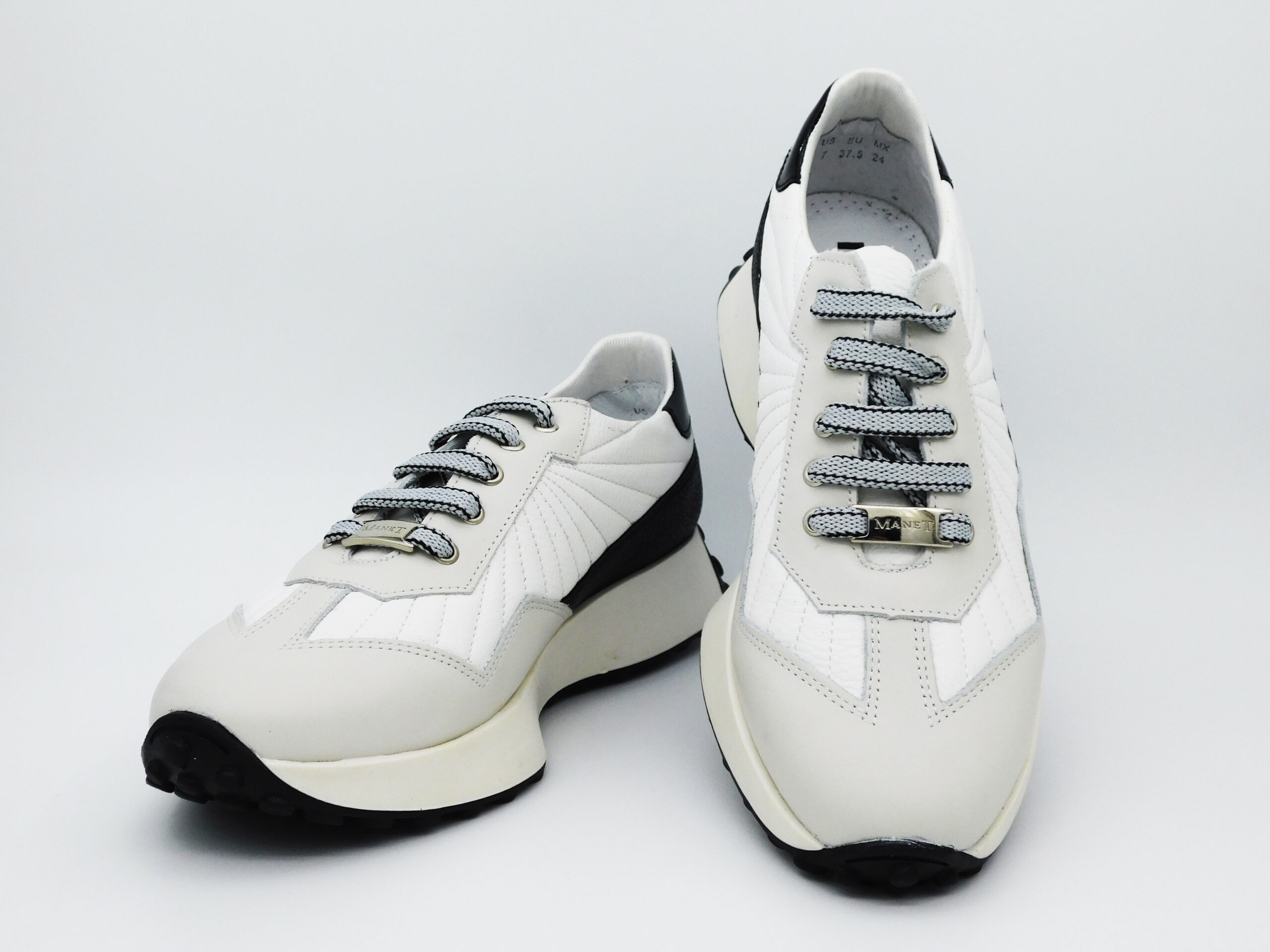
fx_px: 1651
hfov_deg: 42.1
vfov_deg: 32.2
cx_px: 635
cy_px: 476
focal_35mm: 45
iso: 125
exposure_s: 1/800
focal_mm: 8
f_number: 3.7
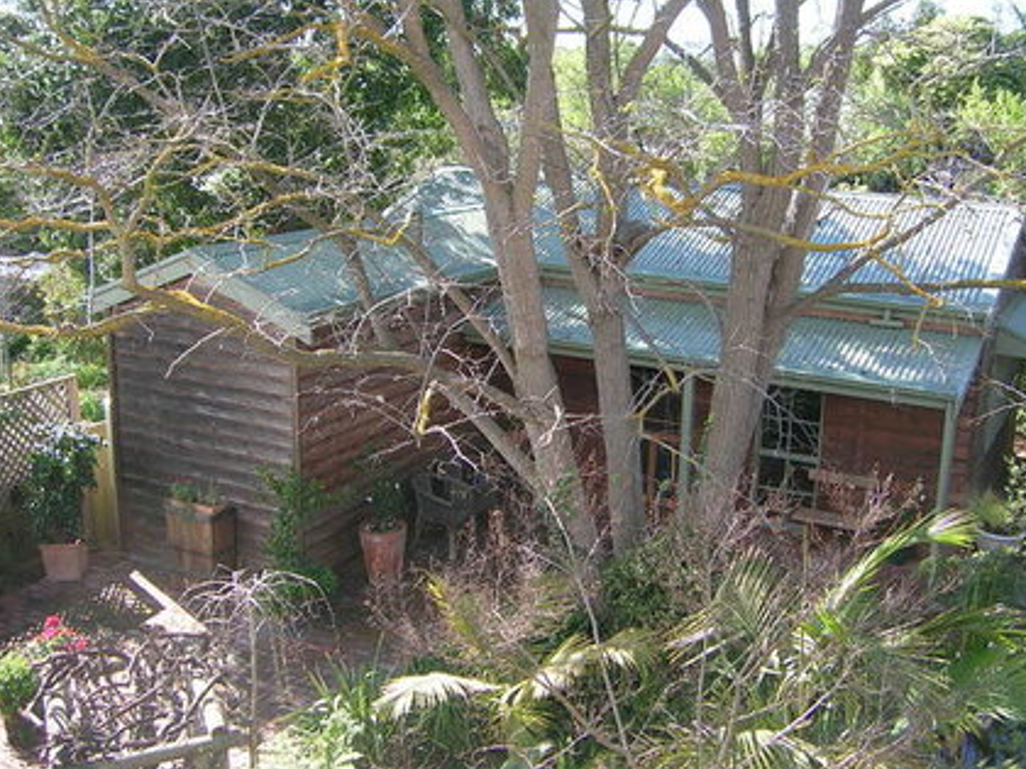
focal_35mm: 40
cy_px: 386
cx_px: 567
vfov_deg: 36.0
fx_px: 1186
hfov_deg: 46.7
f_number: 2.8
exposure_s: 1/172
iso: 50
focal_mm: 5.4
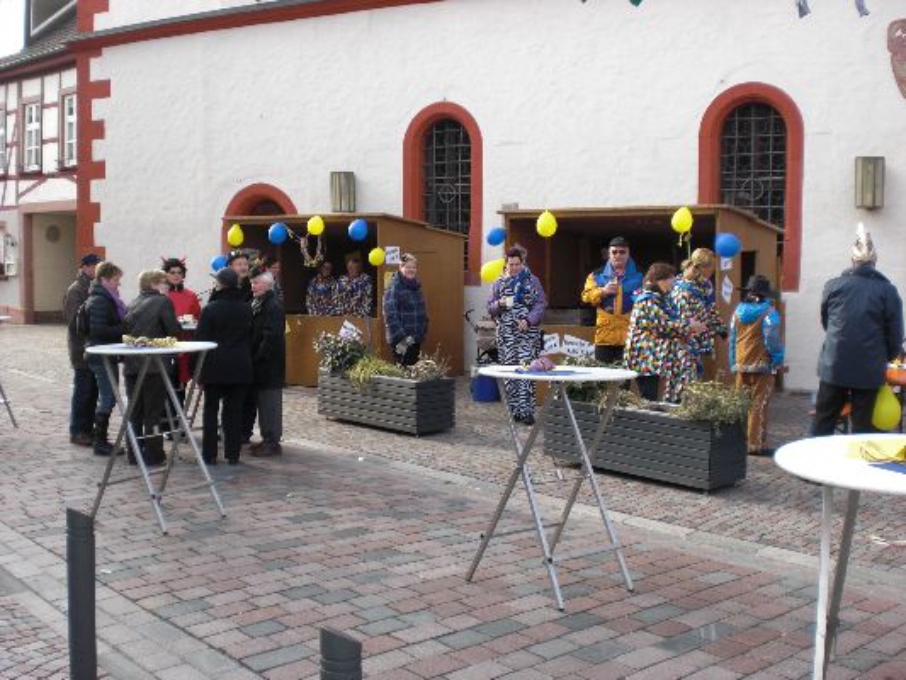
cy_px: 340
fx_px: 995
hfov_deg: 49.0
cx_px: 453
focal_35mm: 38
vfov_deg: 37.7
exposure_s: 1/200
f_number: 3.1
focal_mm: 6.3
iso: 64
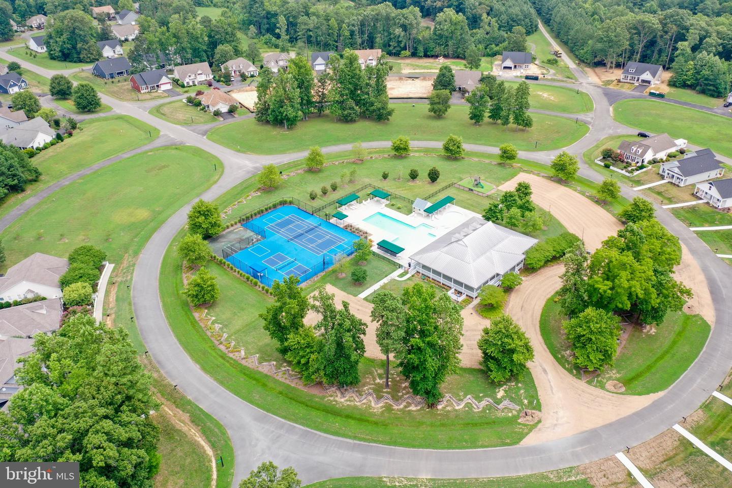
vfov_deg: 46.4
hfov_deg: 65.5
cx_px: 366
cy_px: 244
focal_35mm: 28
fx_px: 569
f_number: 3.2
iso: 100
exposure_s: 1/30
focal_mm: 10.26
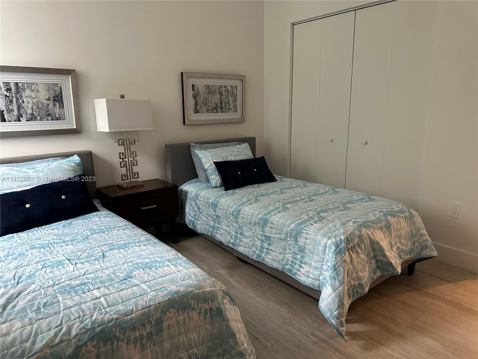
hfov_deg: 71.6
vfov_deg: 56.8
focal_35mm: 24
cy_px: 180
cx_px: 239
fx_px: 331
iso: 500
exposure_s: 1/60
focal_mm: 6.86
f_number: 1.78
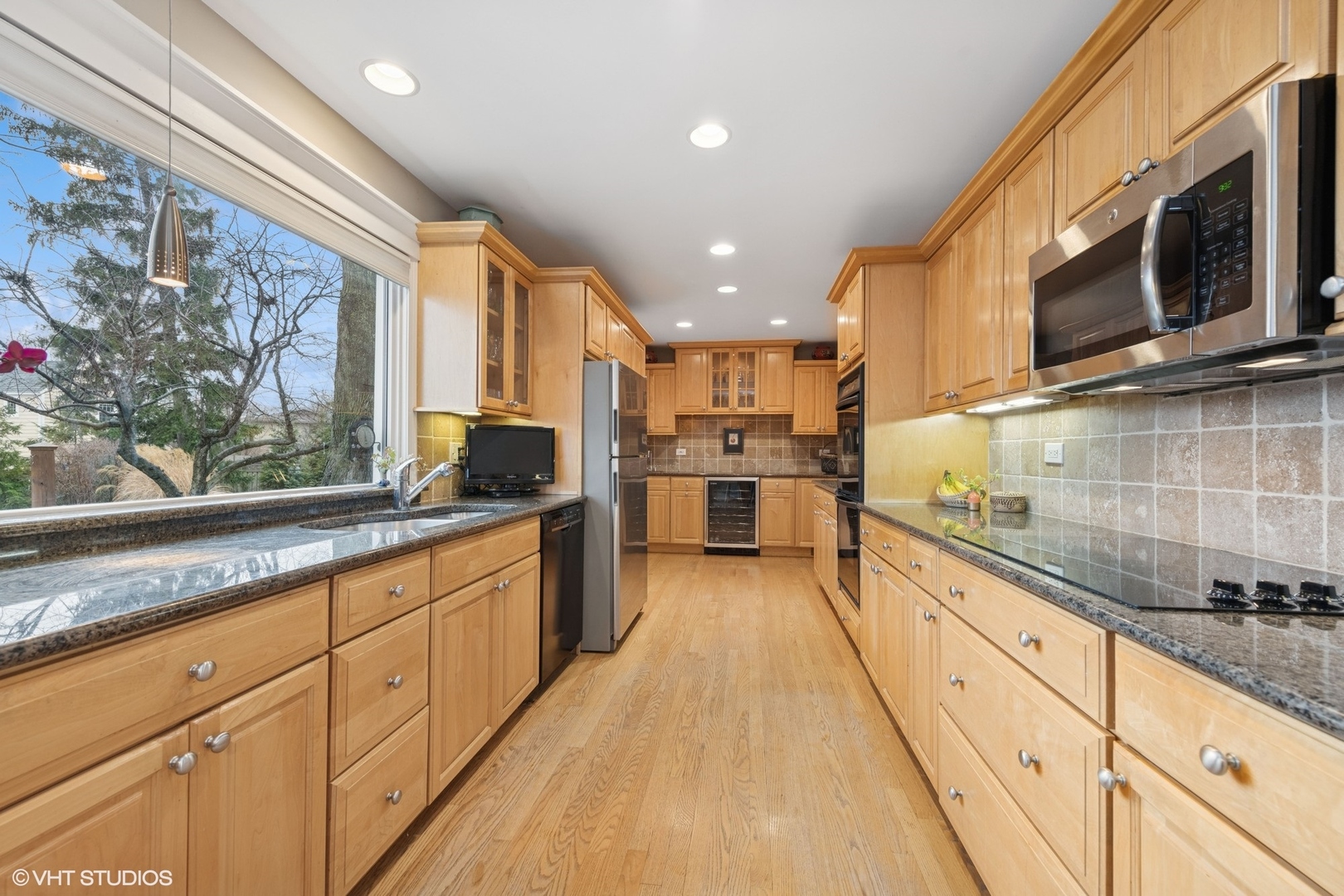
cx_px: 672
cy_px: 448
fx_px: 523
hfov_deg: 104.3
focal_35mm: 14
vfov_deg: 81.2
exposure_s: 1/15
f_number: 9.5
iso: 200
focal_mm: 14
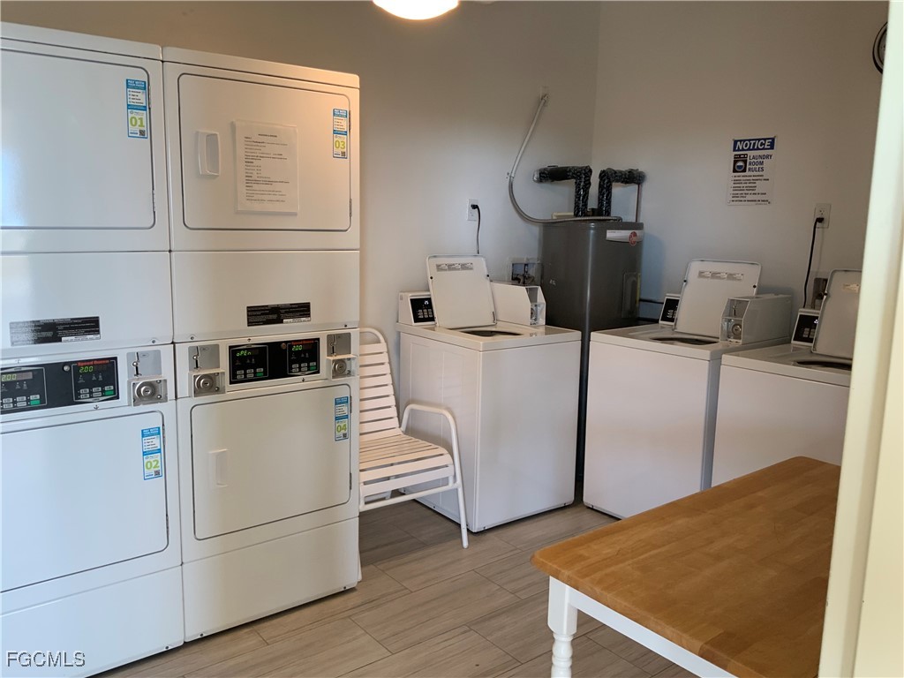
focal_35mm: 29
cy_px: 339
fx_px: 757
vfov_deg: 48.2
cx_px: 452
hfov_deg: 61.7
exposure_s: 1/120
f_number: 1.8
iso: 64
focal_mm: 3
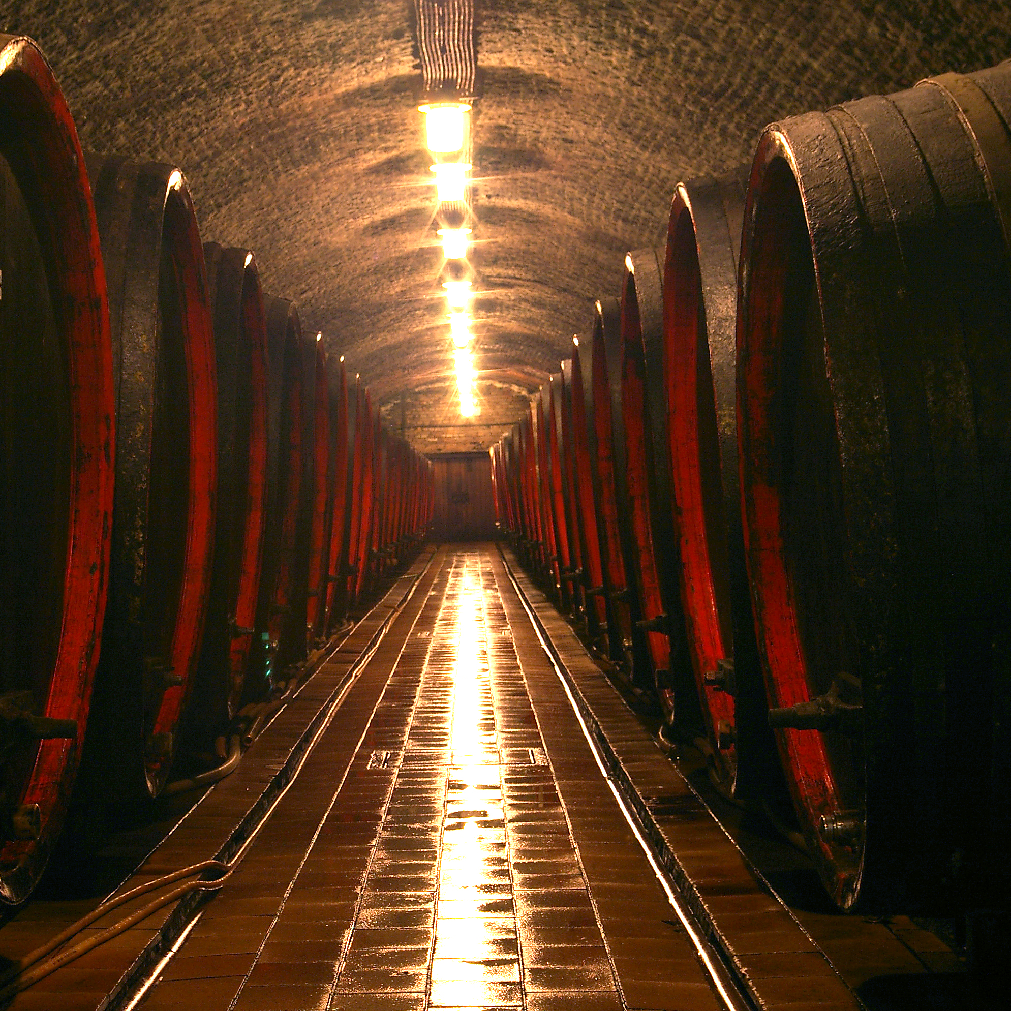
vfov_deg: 22.5
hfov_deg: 22.4
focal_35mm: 77
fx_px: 2544
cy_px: 505
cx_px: 361
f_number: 11
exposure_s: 4
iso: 200
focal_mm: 40
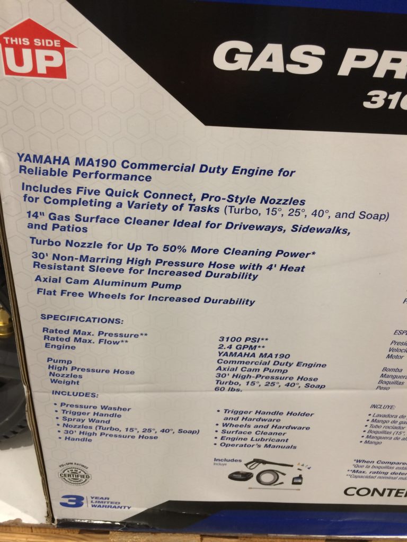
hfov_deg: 48.2
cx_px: 204
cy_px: 271
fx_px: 455
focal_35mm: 29
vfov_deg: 61.7
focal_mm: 4.15
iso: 125
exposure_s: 1/33
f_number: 2.2
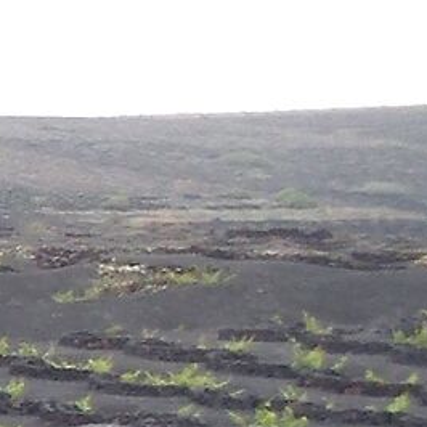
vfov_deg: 7.5
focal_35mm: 231
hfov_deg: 6.2
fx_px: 3224
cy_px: 567
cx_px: -1286
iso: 80
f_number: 3.3
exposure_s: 1/250
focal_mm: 4.1
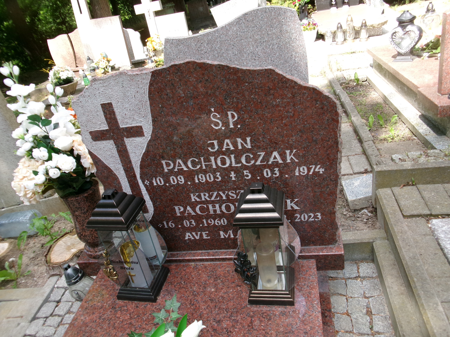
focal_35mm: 28
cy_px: 168
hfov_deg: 63.4
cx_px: 225
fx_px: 364
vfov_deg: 49.7
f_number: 3.9
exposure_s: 1/180
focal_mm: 5.1
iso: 100
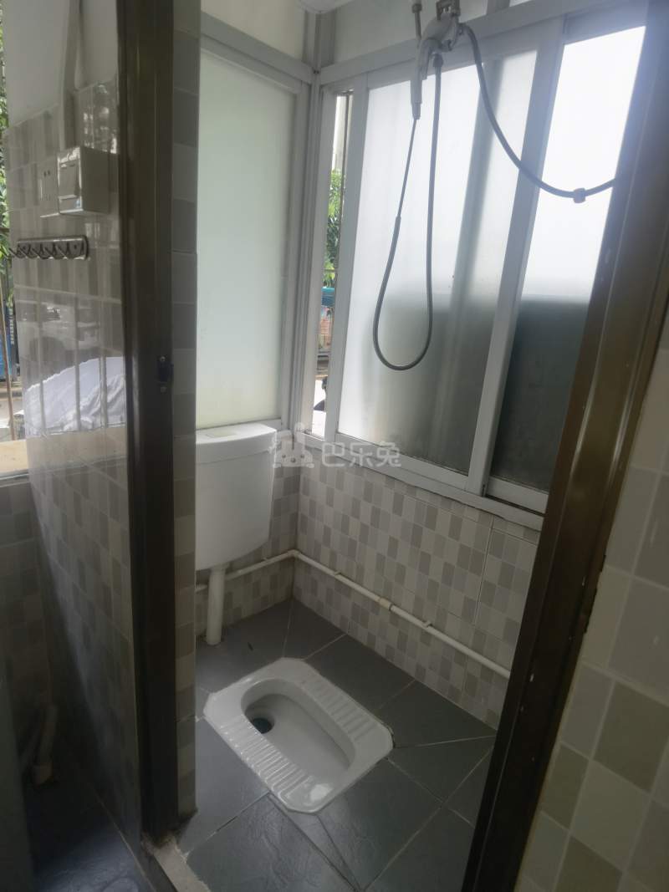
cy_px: 446
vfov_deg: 87.8
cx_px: 334
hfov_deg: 71.6
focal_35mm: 18
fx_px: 464
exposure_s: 1/100
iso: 100
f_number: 1.8
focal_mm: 4.4
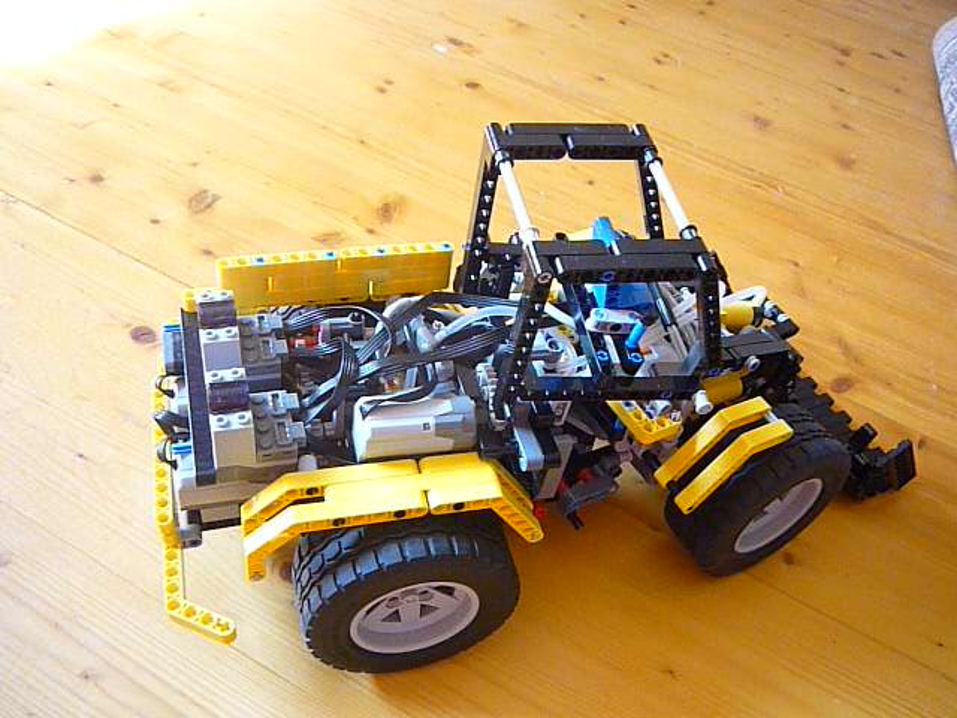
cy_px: 359
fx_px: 885
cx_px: 478
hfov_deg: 56.8
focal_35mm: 32
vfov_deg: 44.2
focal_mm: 5.2
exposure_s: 1/30
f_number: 3.3
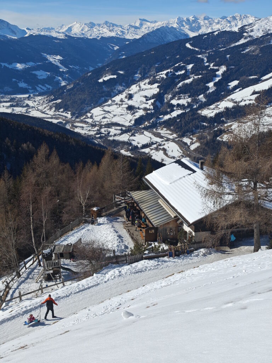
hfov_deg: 31.5
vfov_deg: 41.2
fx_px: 482
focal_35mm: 46
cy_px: 182
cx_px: 136
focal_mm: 8.72
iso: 50
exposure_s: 1/2847
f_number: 2
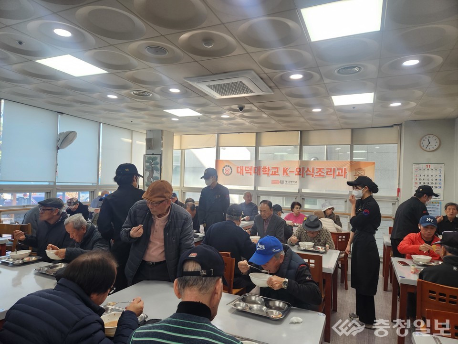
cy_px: 172
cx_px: 229
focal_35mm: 23
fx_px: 304
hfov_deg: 73.9
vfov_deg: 58.9
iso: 80
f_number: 1.8
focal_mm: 5.4
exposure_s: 1/120
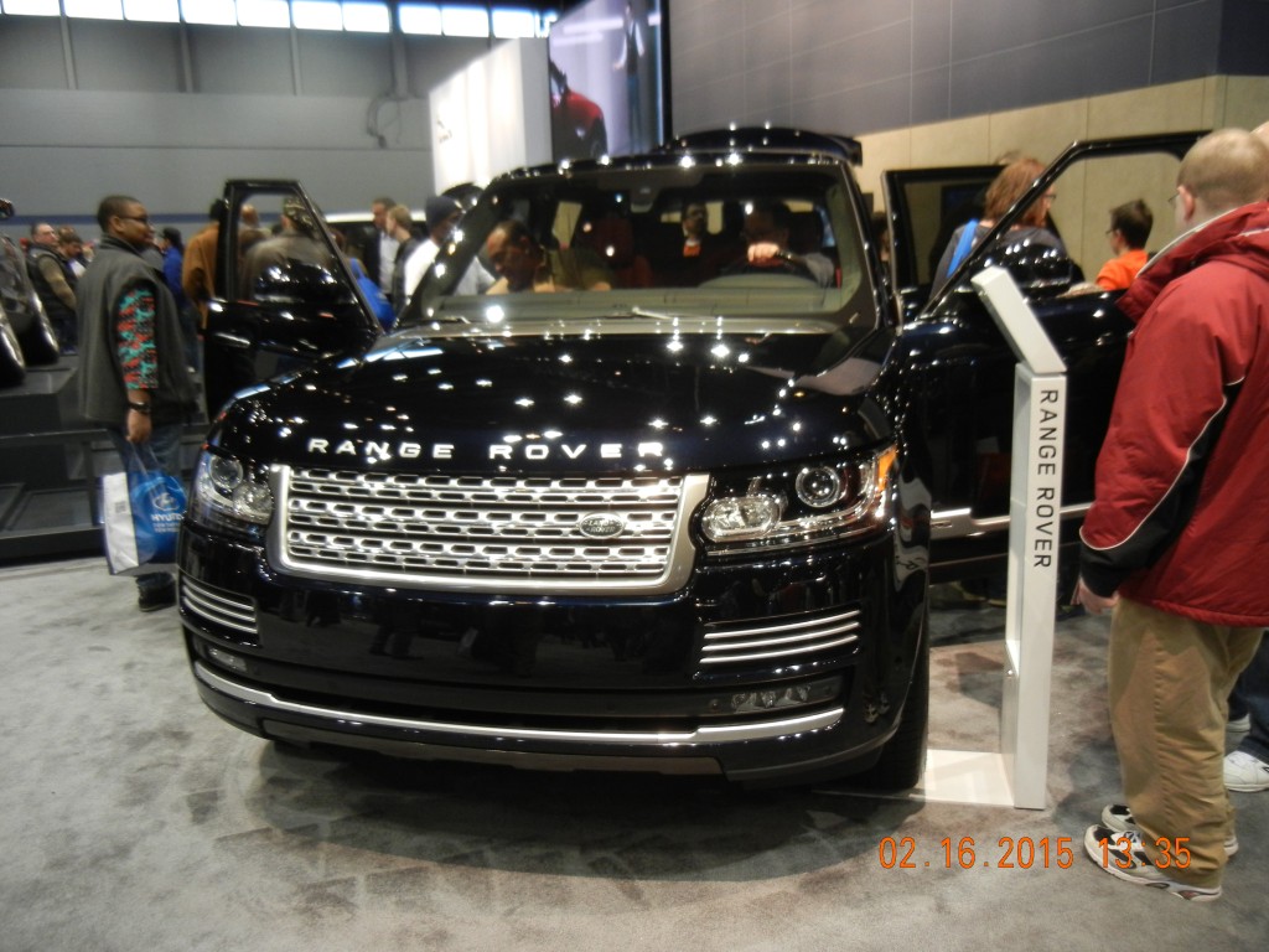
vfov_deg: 46.8
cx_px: 634
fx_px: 1100
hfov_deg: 60.0
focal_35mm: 30
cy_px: 476
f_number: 3.5
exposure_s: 1/60
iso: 376
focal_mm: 5.4
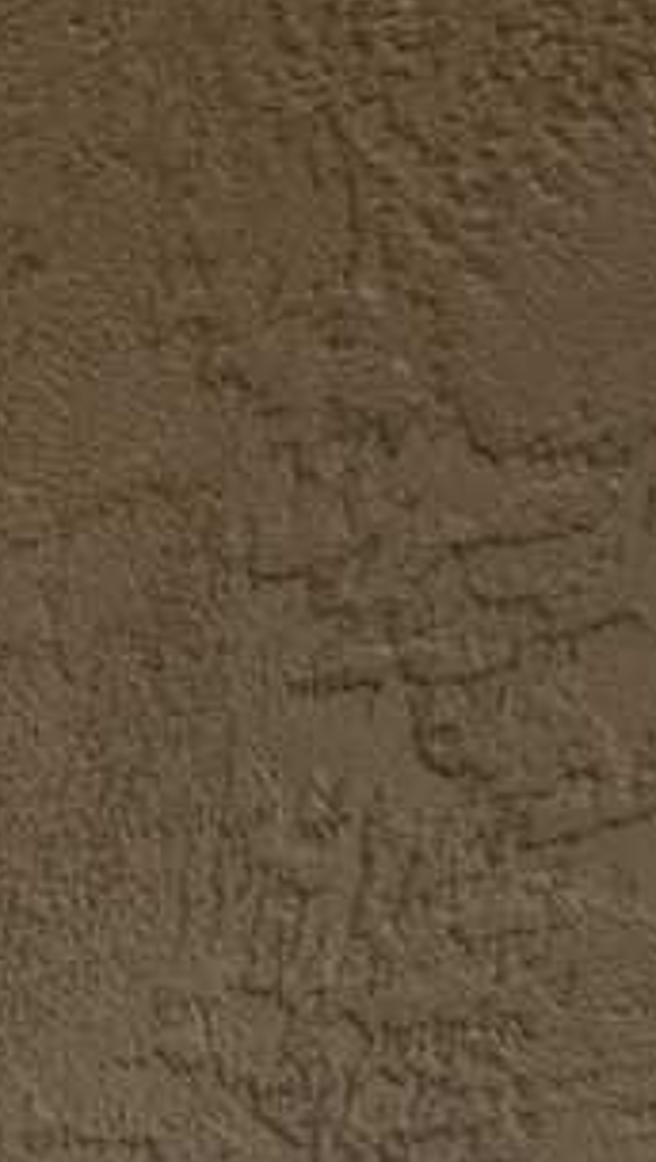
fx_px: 8117
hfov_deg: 4.0
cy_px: 2606
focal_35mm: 263
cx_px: -2952
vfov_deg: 7.7
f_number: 1.78
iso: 80
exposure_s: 1/693
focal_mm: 6.76
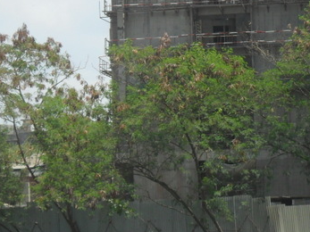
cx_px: 143
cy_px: 59
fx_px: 2175
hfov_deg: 8.2
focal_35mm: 243
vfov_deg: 6.1
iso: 100
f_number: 5
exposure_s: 1/500
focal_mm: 19.6
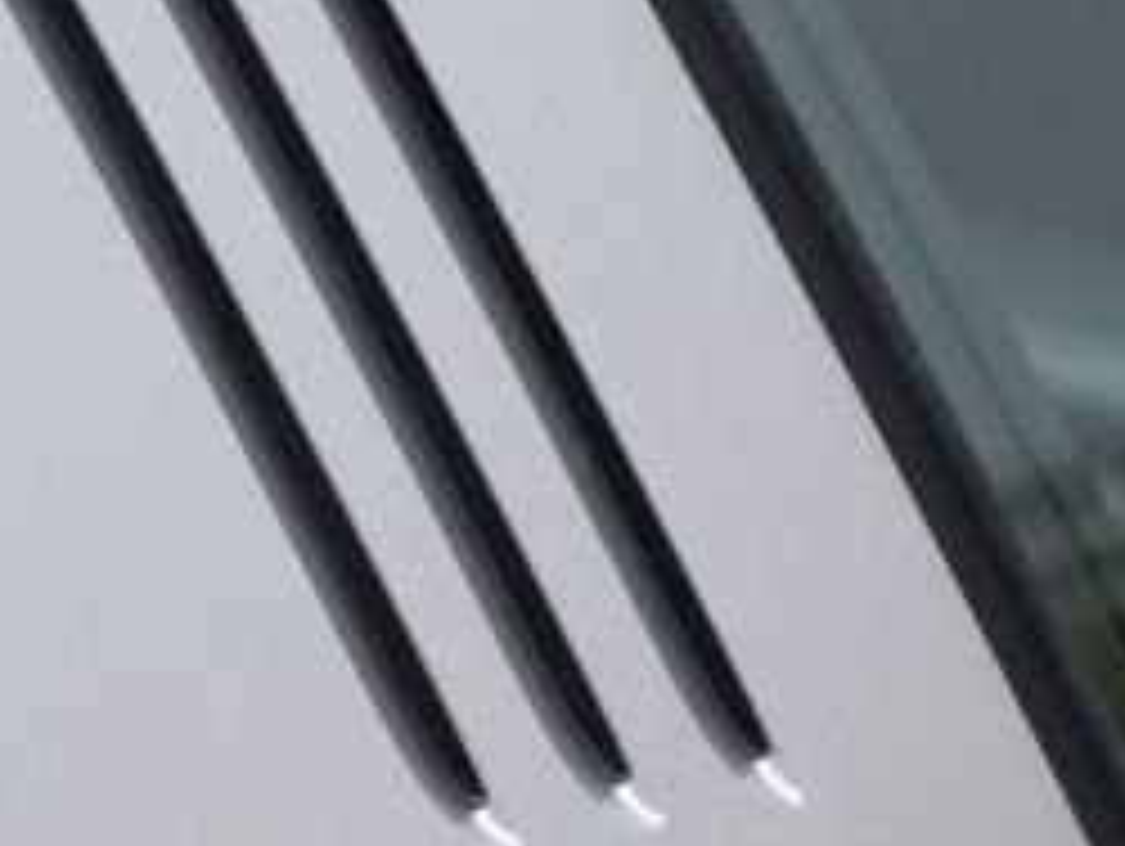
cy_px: 1197
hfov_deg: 3.7
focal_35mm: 531
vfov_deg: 2.8
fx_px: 17274
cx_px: 495
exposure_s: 1/160
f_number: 5.6
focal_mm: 90
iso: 720
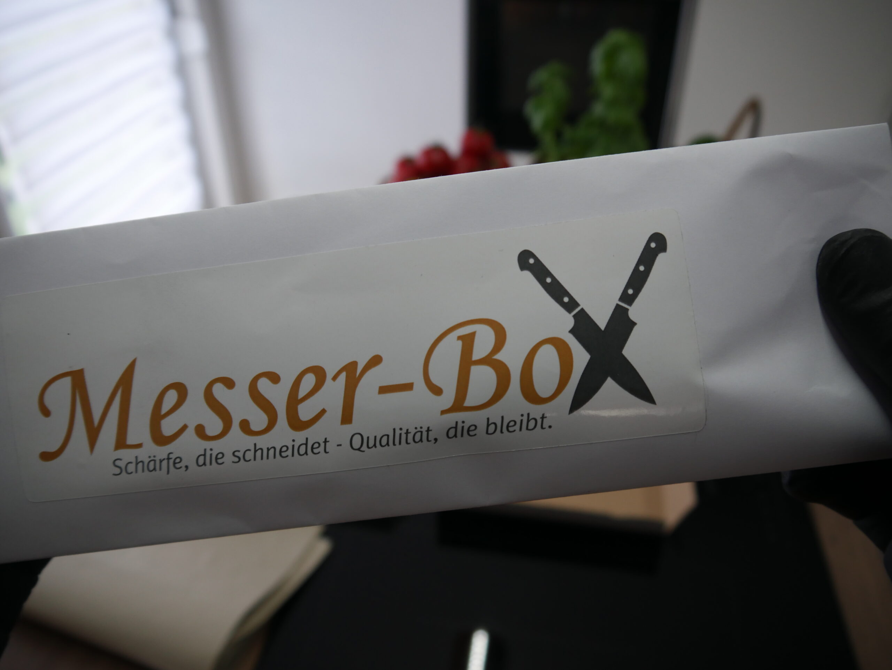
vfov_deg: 49.8
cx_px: 446
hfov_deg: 63.4
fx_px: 722
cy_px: 335
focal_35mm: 28
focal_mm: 14
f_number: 3.5
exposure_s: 1/60
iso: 320
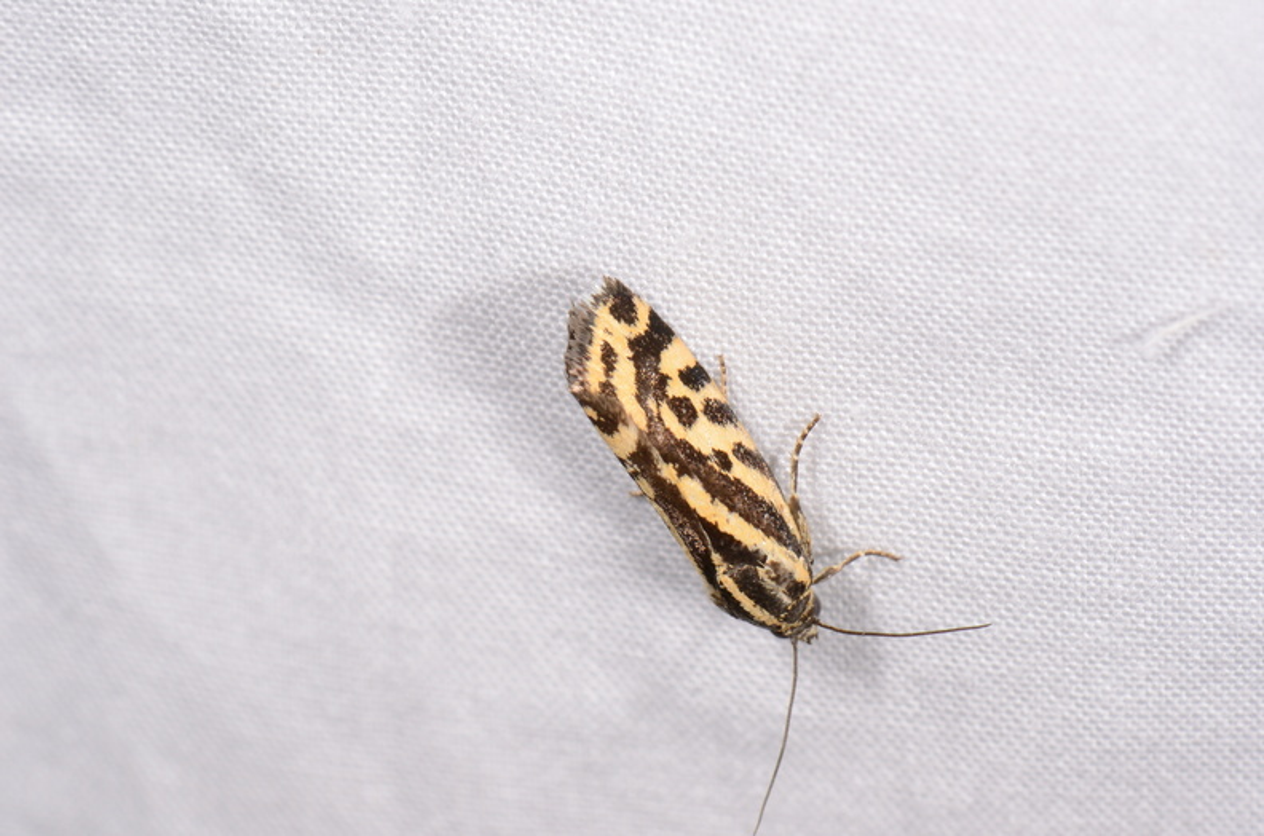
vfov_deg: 10.7
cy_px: 418
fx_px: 4466
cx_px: 632
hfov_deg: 16.1
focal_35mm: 128
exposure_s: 1/60
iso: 100
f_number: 22
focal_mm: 85
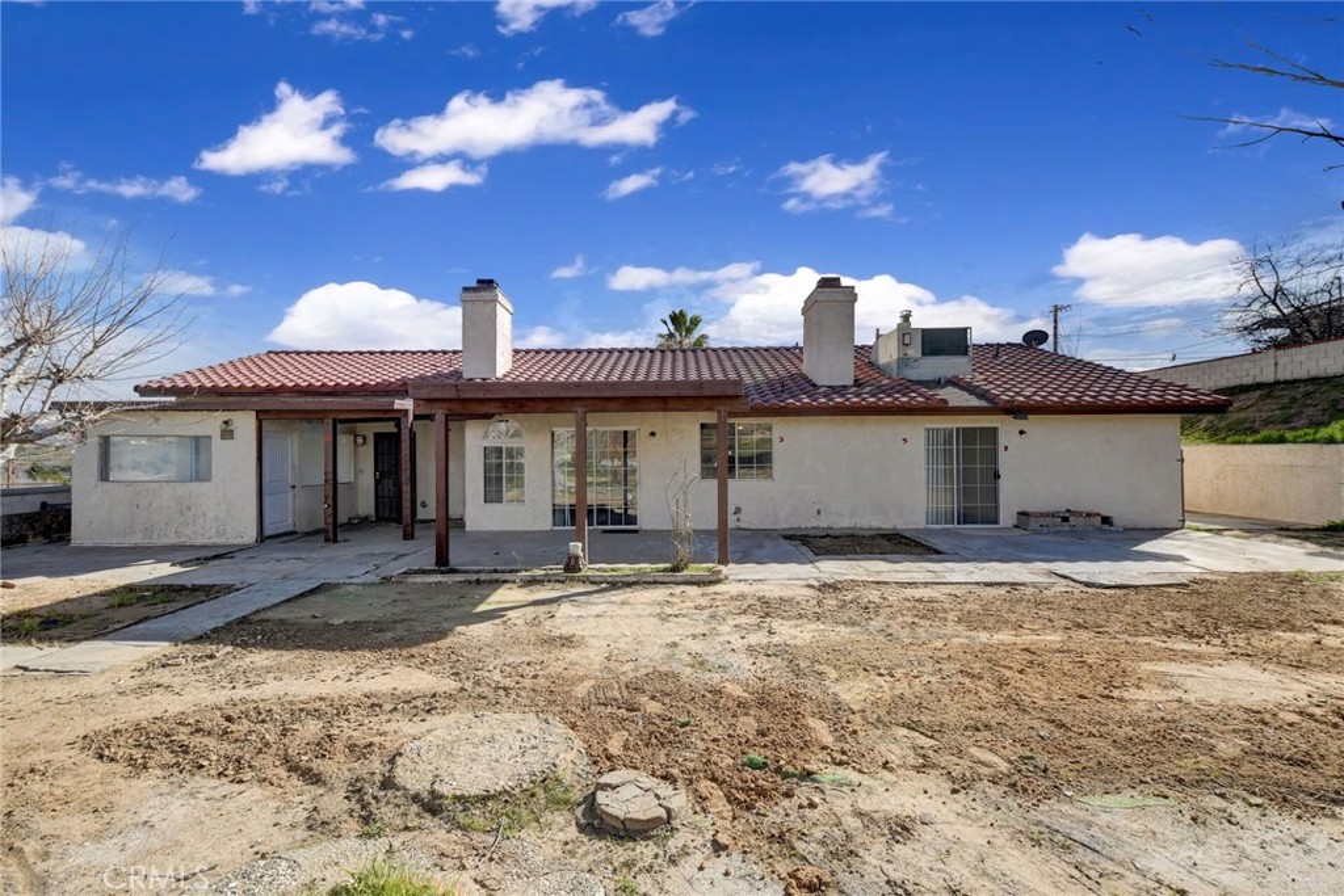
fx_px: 560
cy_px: 448
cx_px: 672
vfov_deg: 77.3
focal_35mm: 15
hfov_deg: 100.4
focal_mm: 10
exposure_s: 1/640
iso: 400
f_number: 13
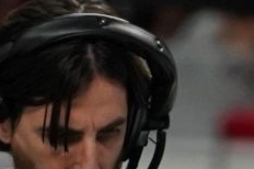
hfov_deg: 0.9
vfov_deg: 0.6
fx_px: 16430
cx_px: 459
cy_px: 359
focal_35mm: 2332
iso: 1250
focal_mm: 200
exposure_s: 1/1000
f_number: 2.8
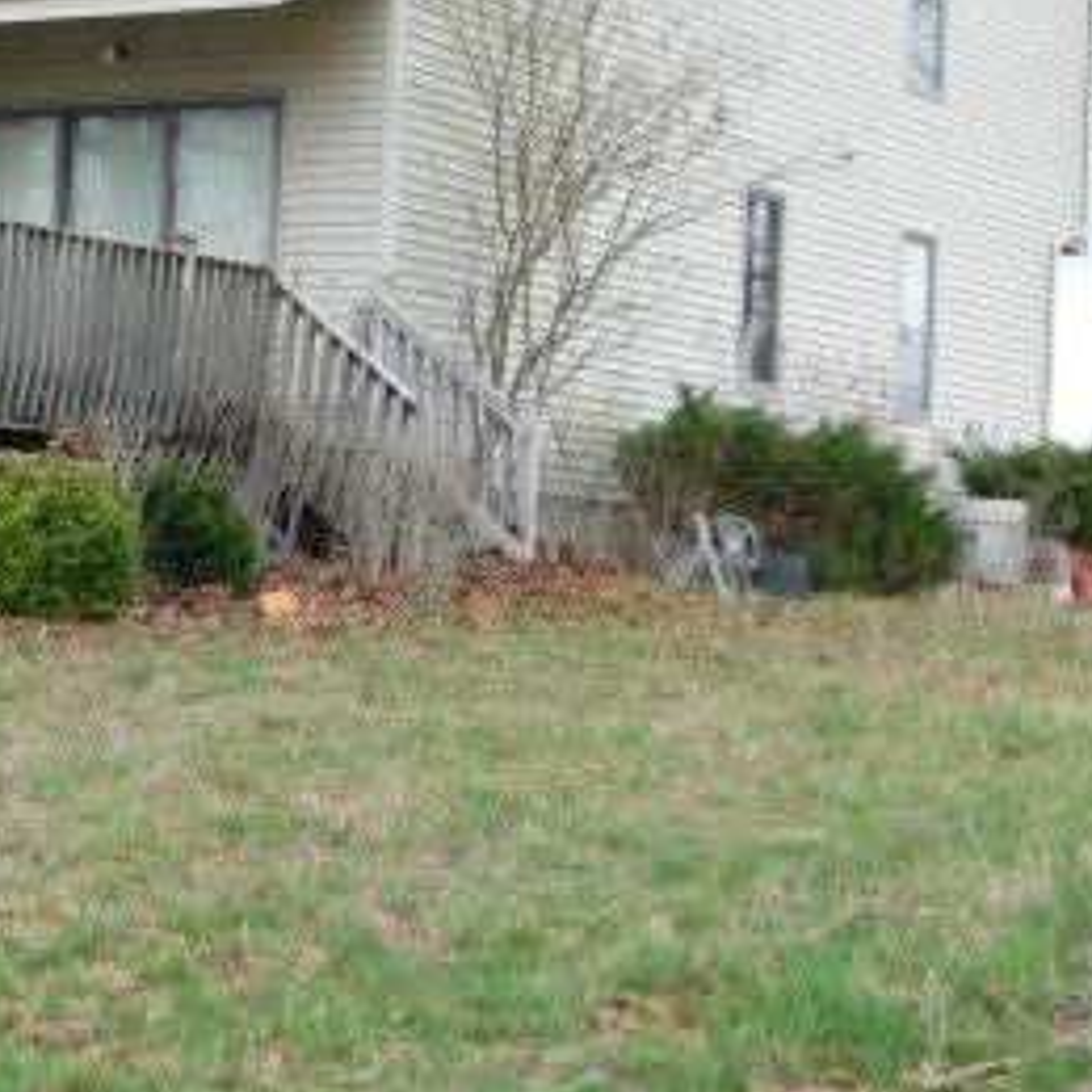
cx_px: 46
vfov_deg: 17.7
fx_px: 3498
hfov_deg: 17.4
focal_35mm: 98
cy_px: 323
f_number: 3.7
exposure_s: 1/160
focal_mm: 8
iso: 125
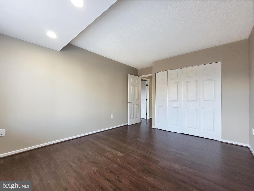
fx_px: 95
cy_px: 96
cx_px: 127
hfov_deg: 106.2
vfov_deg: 89.9
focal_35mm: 13
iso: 250
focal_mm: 2.2
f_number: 2.2
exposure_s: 1/60
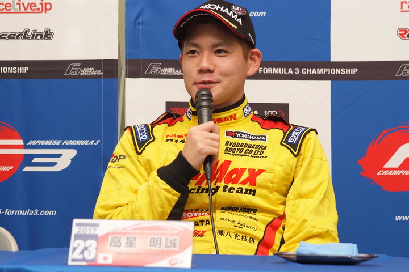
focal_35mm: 113
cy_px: 136
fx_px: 1284
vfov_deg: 12.1
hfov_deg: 18.1
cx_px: 204
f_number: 5.6
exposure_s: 1/60
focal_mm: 75
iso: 400
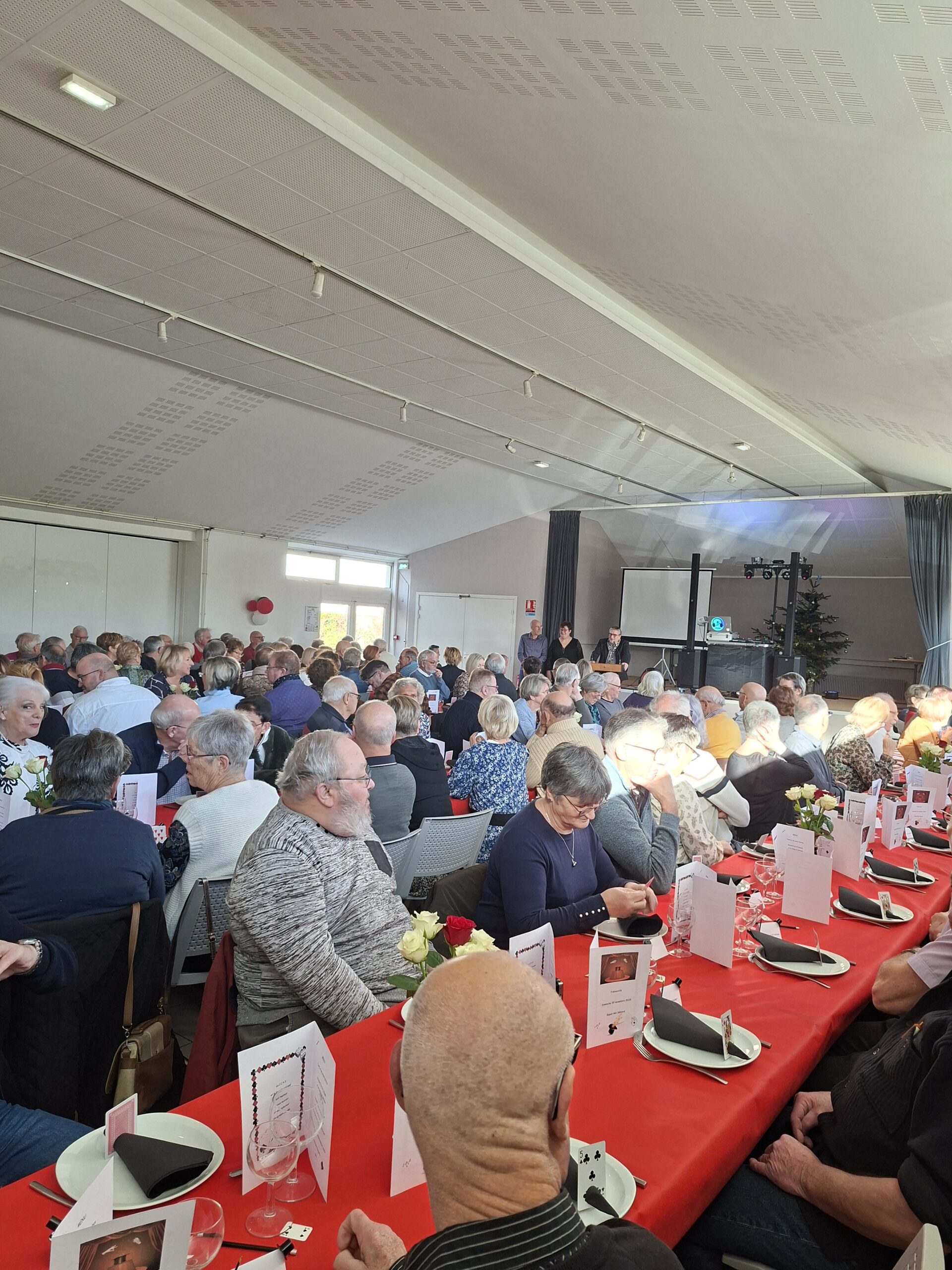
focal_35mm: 23
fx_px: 843
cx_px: 476
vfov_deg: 73.9
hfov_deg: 58.9
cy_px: 635
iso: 160
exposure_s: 1/100
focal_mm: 5.54
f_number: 1.8
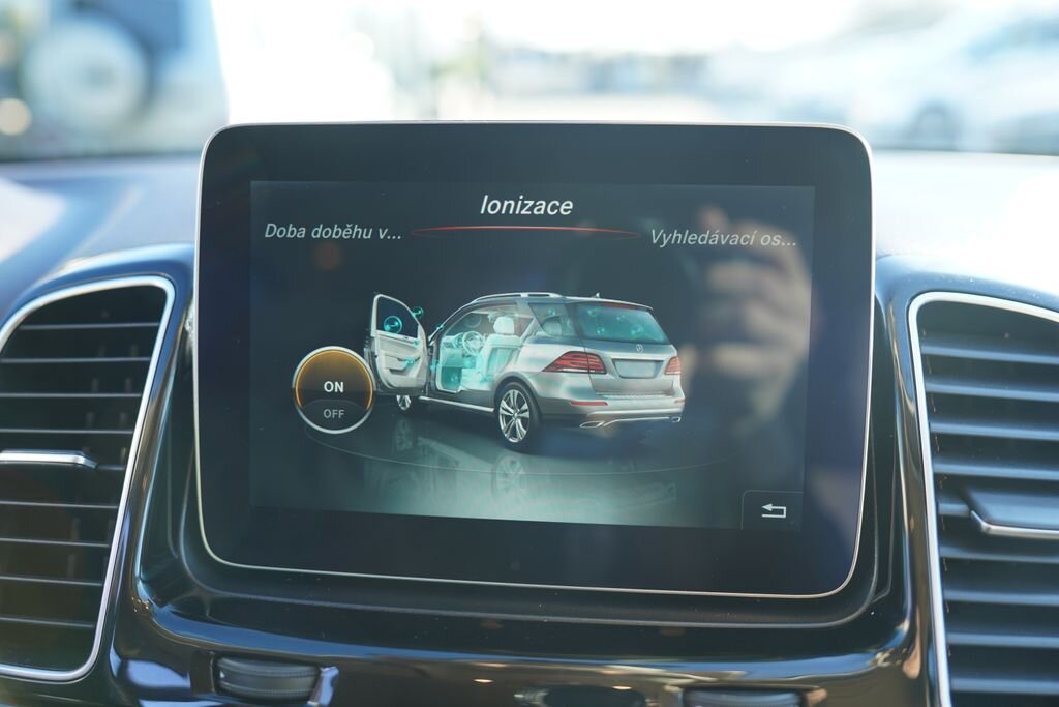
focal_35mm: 31
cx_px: 530
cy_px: 354
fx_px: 912
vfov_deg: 42.3
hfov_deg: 60.3
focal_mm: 31
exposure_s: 1/60
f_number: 2.8
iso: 100
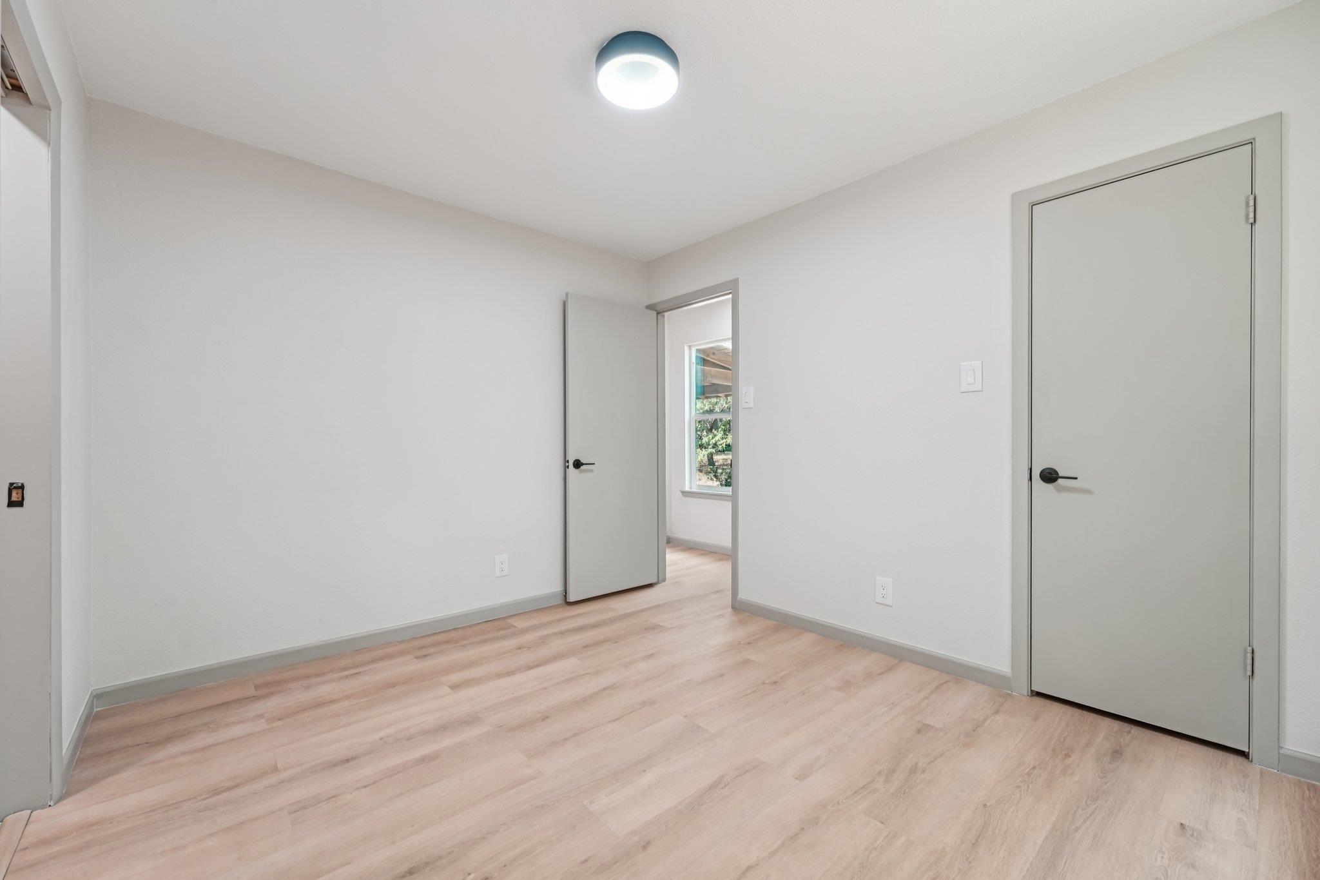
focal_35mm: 14
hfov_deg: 104.3
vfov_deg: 81.2
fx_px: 513
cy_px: 440
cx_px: 660
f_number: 9
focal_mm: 14
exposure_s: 1/13
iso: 320
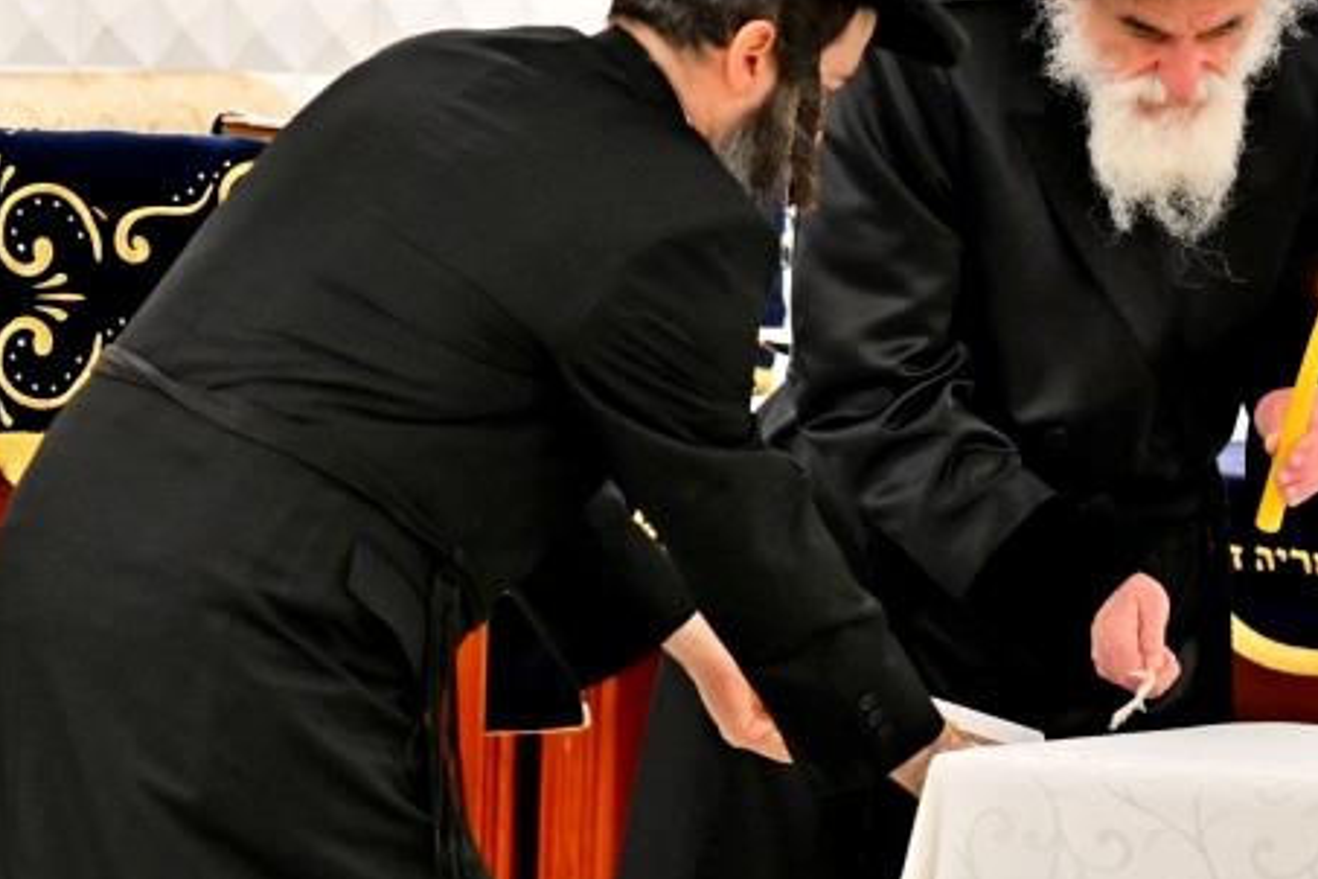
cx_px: 695
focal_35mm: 339
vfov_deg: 4.1
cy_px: 263
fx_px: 12410
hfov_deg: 6.1
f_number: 4
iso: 500
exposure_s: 1/250
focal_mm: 100
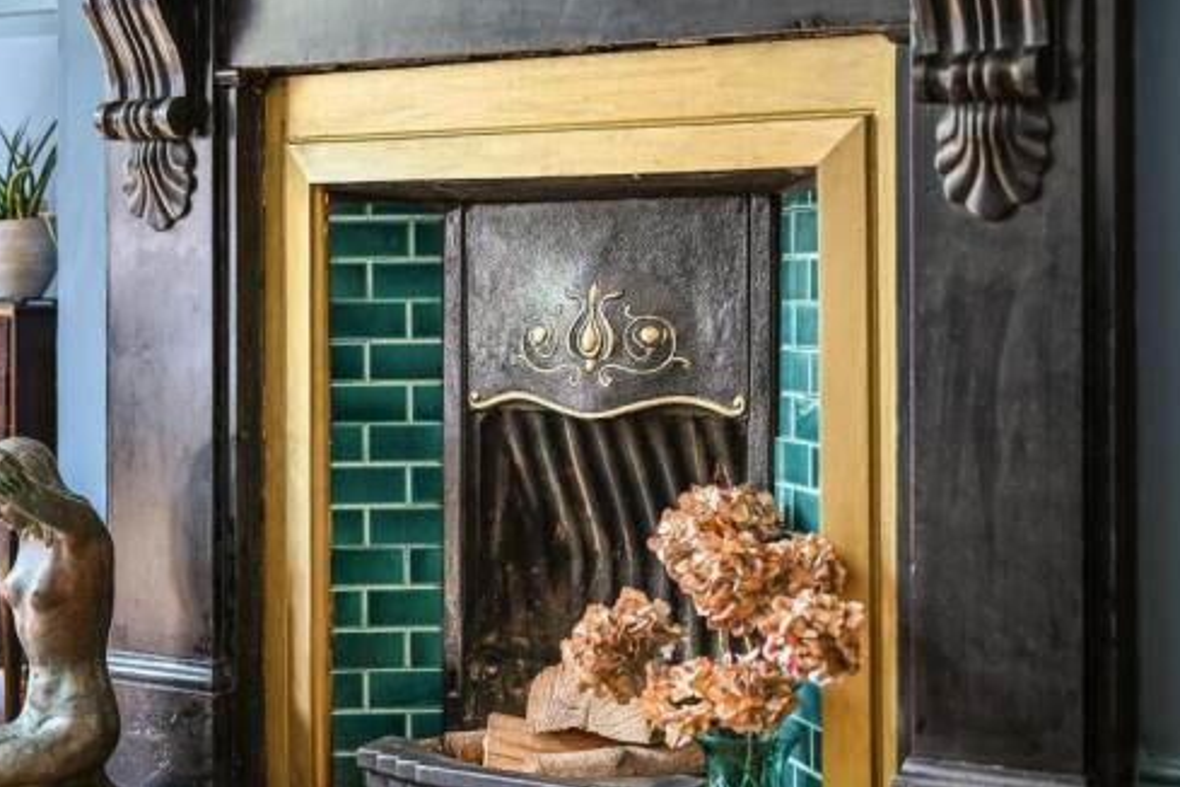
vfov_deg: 20.3
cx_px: 520
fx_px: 2196
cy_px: 354
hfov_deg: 30.1
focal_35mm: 67
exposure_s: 1/40
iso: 100
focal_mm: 50
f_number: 1.8
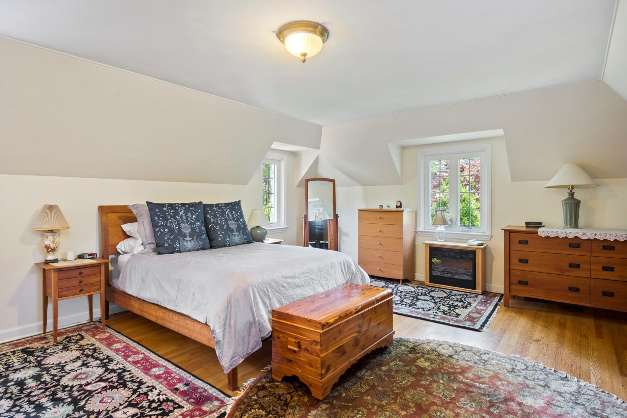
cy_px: 209
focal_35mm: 20
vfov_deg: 63.2
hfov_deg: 85.4
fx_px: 340
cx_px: 314
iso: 100
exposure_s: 3
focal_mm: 13
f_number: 8
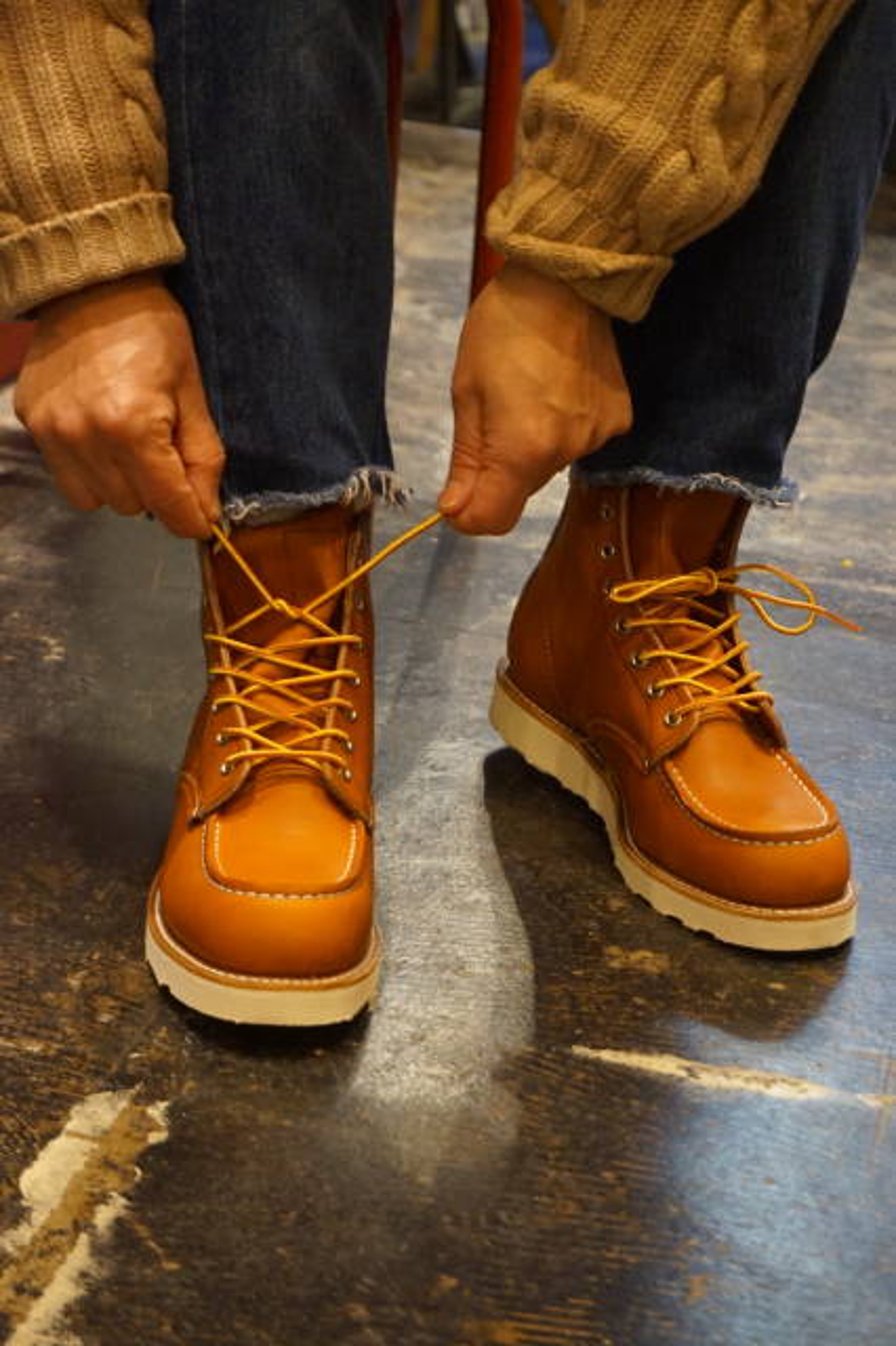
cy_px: 673
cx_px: 448
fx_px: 2691
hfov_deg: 18.9
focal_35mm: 72
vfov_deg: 28.1
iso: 3200
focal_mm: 48
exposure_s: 1/30
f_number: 5.6
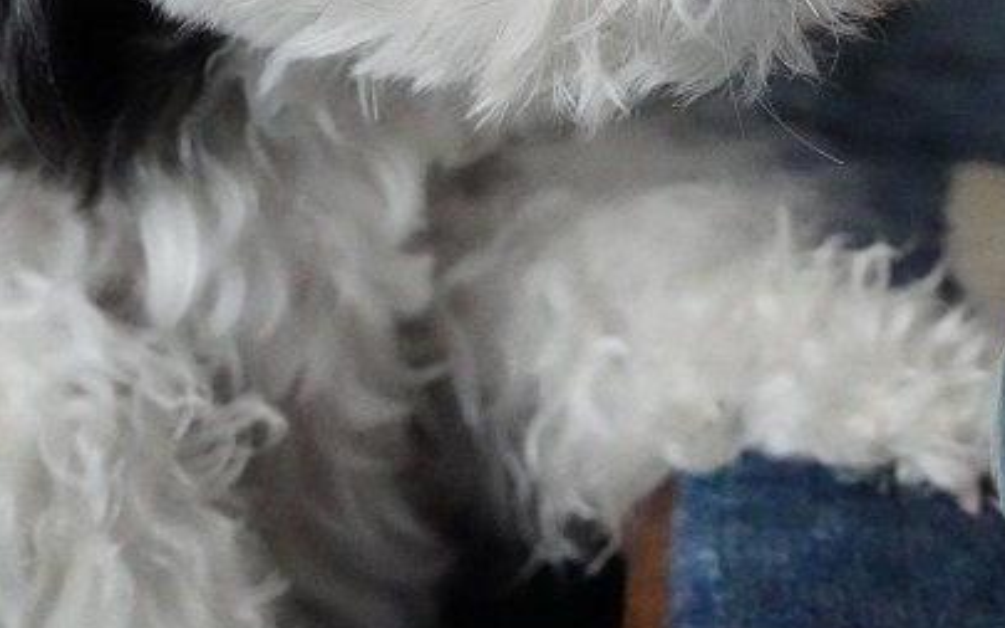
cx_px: 638
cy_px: -30
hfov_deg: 26.7
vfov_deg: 16.5
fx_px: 2109
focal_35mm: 77
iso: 40000
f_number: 5.6
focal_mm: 34
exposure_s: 1/2500
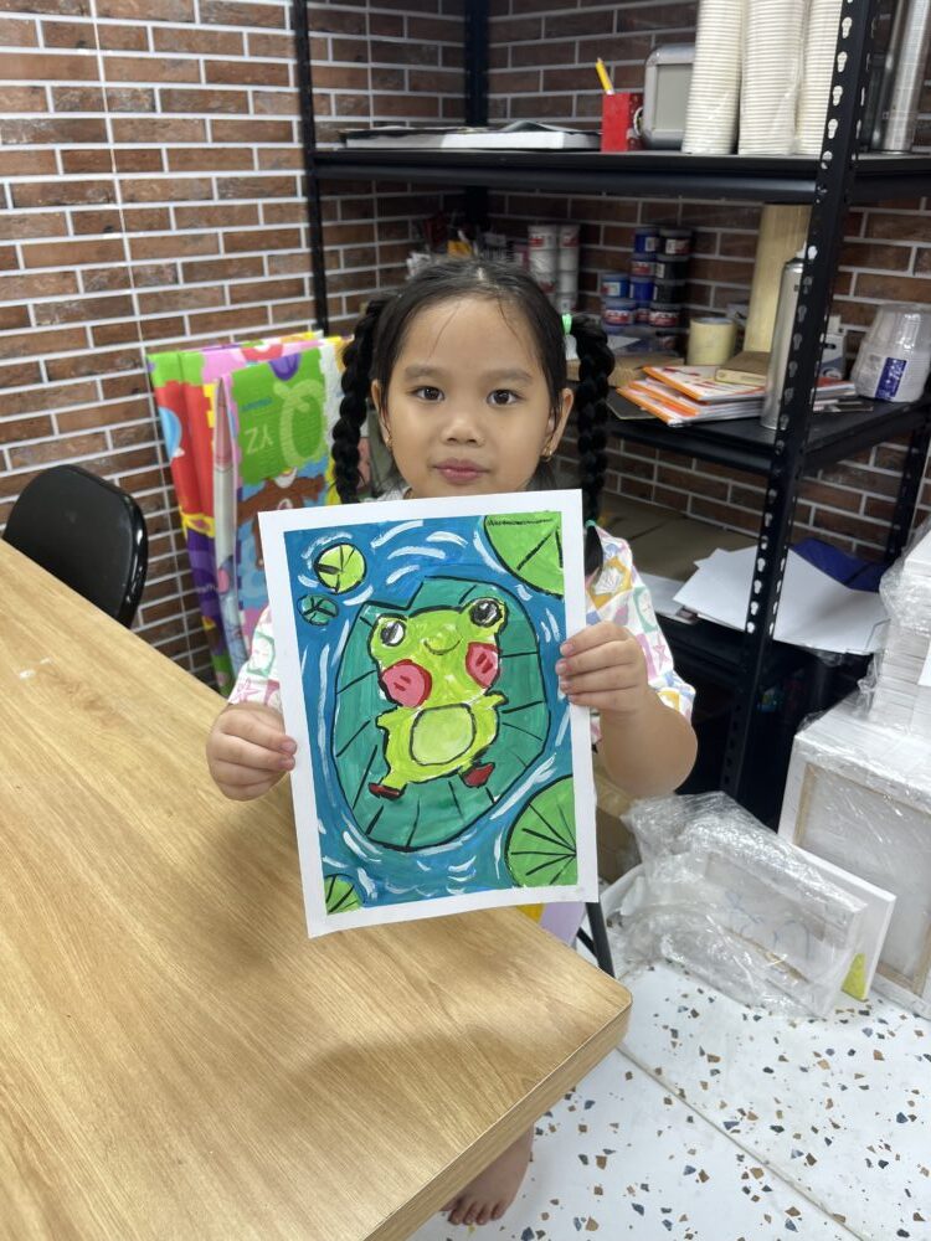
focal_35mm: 26
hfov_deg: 53.1
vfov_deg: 67.3
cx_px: 466
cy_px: 620
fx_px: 932
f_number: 1.6
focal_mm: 5.1
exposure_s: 1/100
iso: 50
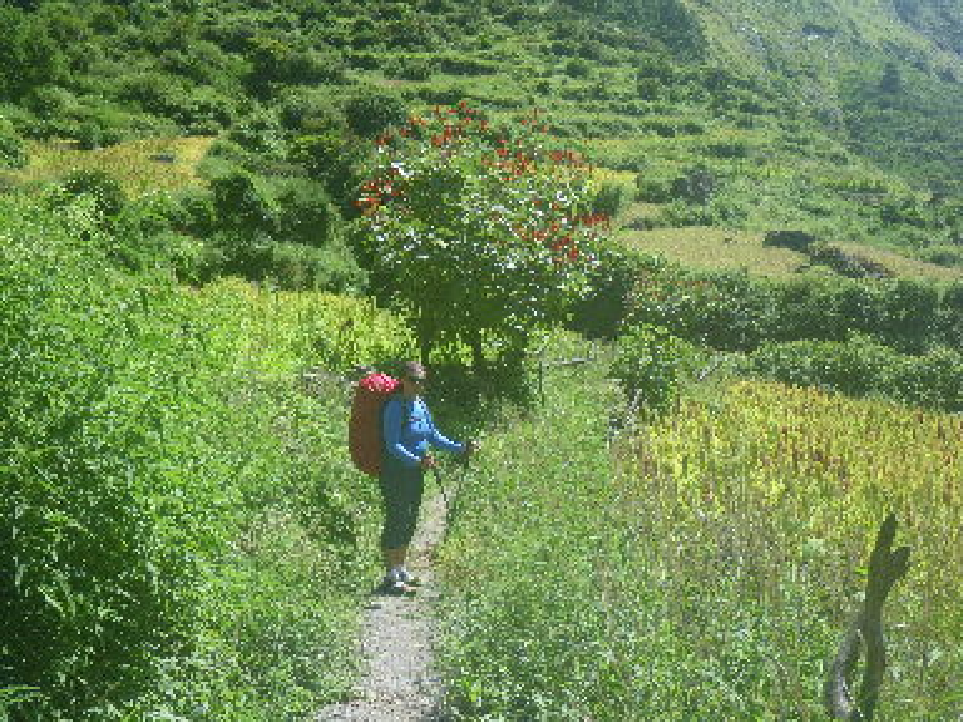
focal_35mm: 51
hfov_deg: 37.5
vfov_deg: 28.6
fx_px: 1419
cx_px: 482
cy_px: 361
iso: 50
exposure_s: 1/160
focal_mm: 9.1
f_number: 4.4
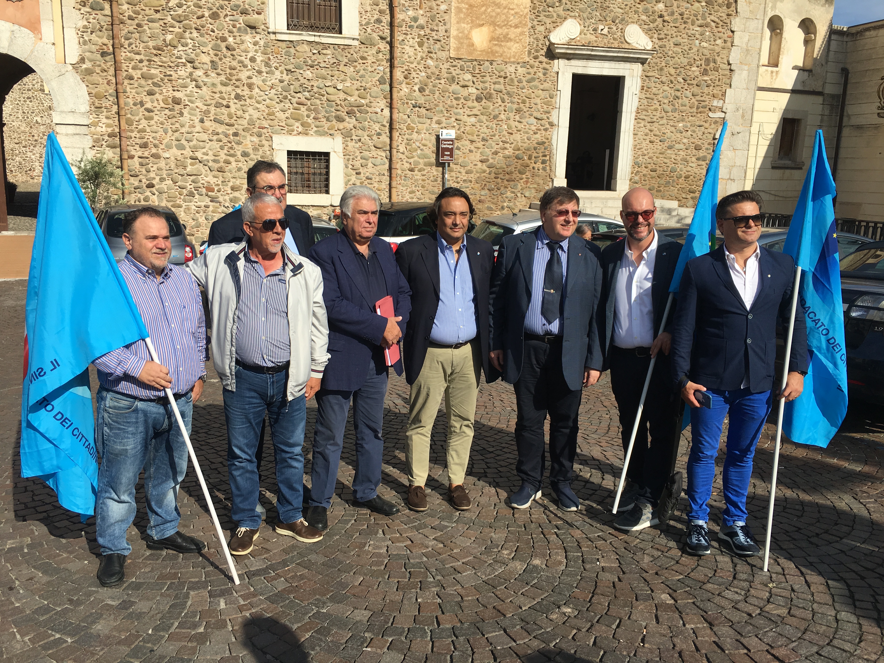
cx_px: 442
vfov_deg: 48.2
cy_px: 332
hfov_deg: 61.7
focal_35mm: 29
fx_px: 741
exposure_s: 1/1972
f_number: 2.2
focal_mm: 4.15
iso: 25
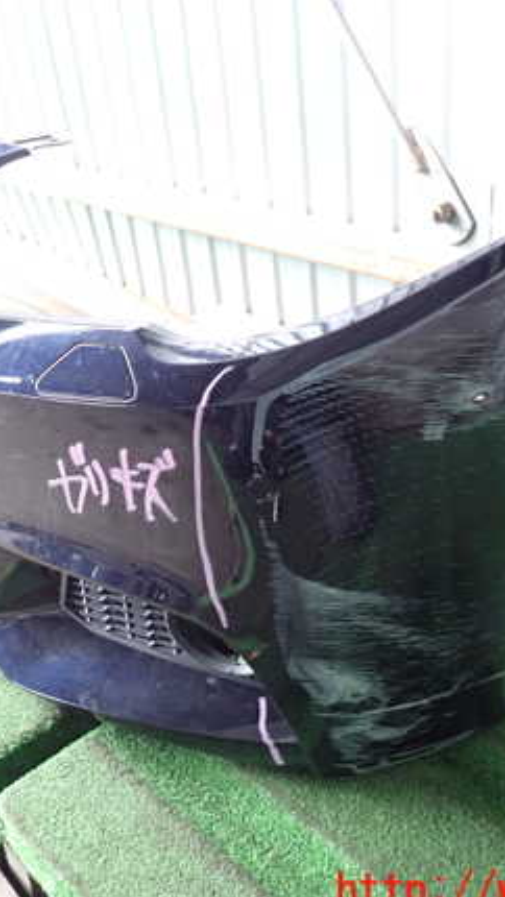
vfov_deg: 52.8
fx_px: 904
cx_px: 182
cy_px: 448
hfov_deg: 31.0
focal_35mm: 38
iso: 250
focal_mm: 4.5
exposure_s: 1/30
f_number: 2
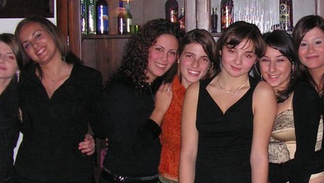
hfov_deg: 25.9
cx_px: 271
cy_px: 104
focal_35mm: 80
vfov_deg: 15.1
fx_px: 688
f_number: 3.2
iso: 200
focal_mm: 6
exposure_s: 1/40
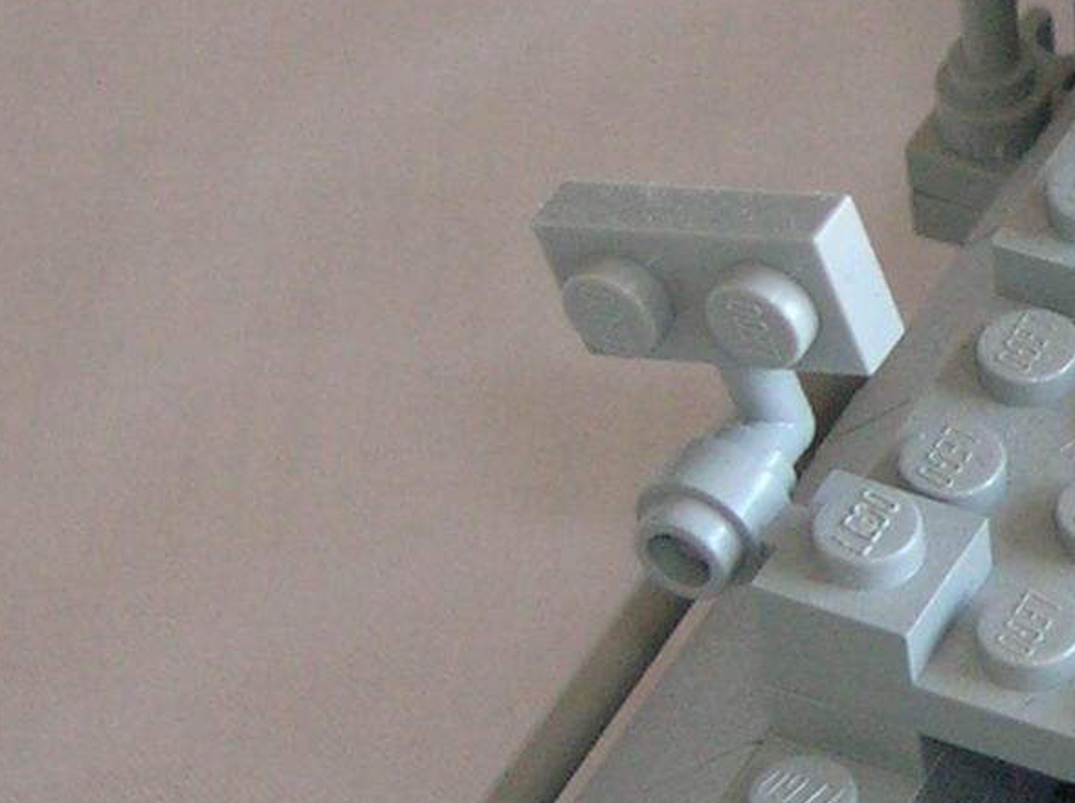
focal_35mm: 164
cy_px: 431
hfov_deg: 11.8
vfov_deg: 9.0
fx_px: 5087
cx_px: 1295
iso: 122
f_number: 3.1
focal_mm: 7
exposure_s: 1/27.6
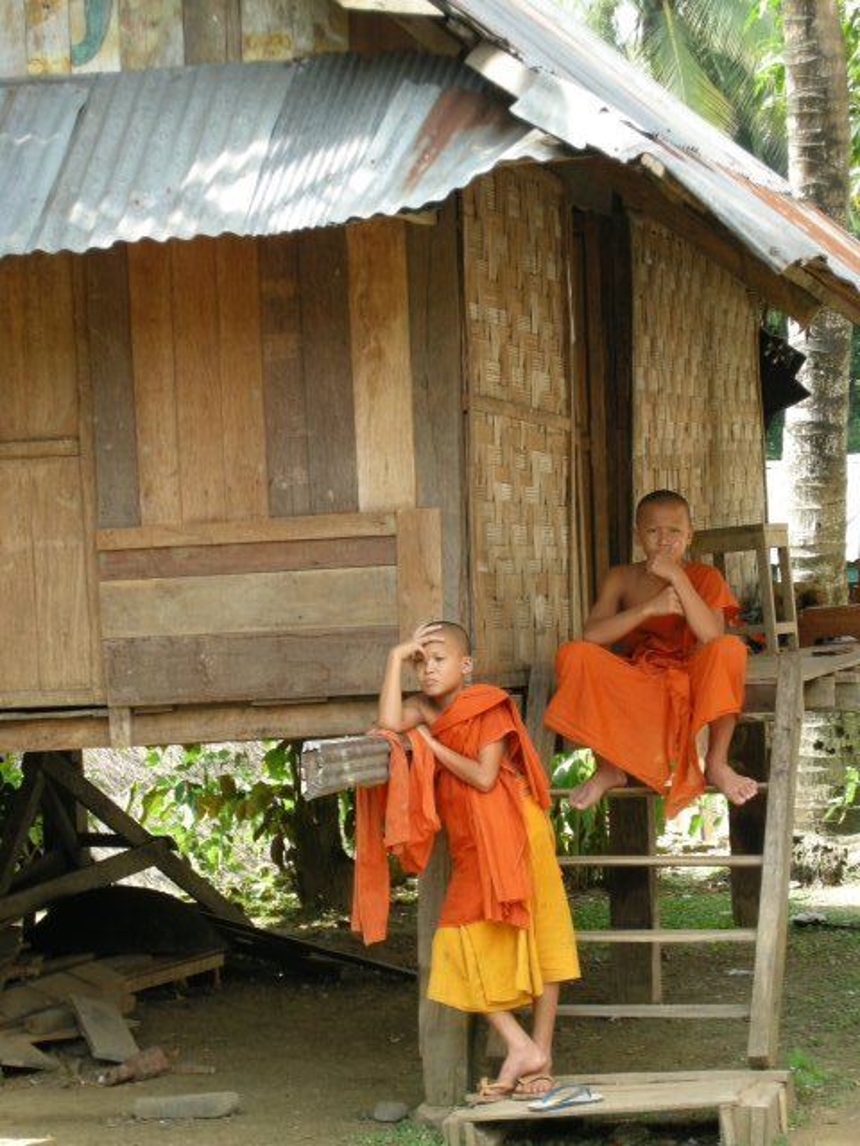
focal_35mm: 117
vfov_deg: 16.8
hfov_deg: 12.7
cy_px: 573
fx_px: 3876
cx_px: 430
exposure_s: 1/41.6
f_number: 5.1
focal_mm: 24.5
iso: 64
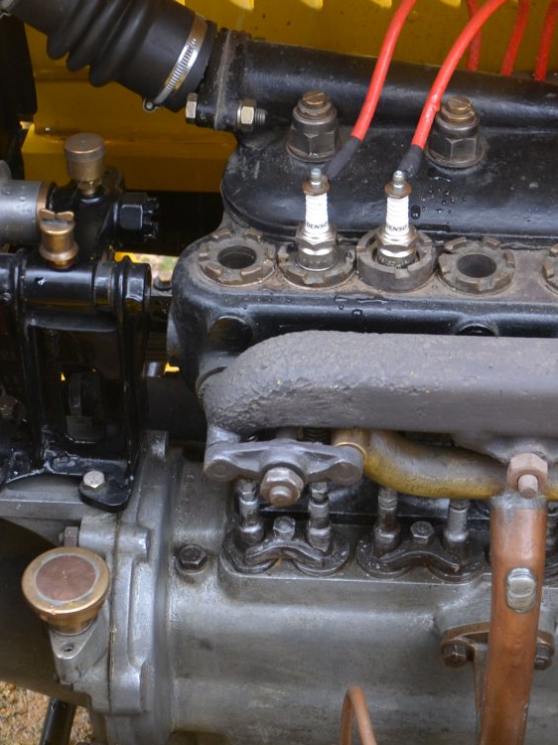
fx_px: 1634
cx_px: 313
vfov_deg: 25.6
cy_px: 327
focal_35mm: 76
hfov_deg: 19.4
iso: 400
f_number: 4
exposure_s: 1/60
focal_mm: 22
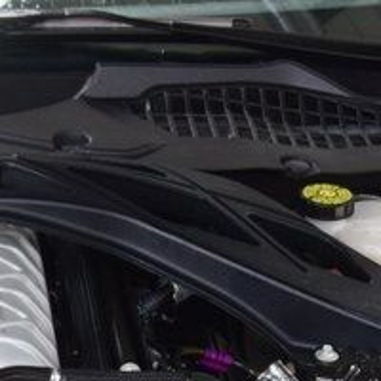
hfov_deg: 10.9
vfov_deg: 10.8
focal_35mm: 157
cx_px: -107
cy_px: 529
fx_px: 1955
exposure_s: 1/15
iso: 1250
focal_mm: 24
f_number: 6.3
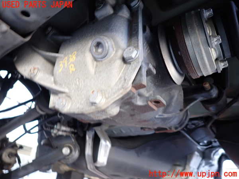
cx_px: 120
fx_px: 173
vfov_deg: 54.9
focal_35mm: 25
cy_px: 90
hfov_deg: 69.4
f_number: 2
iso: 250
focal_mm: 4.5
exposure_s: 1/30
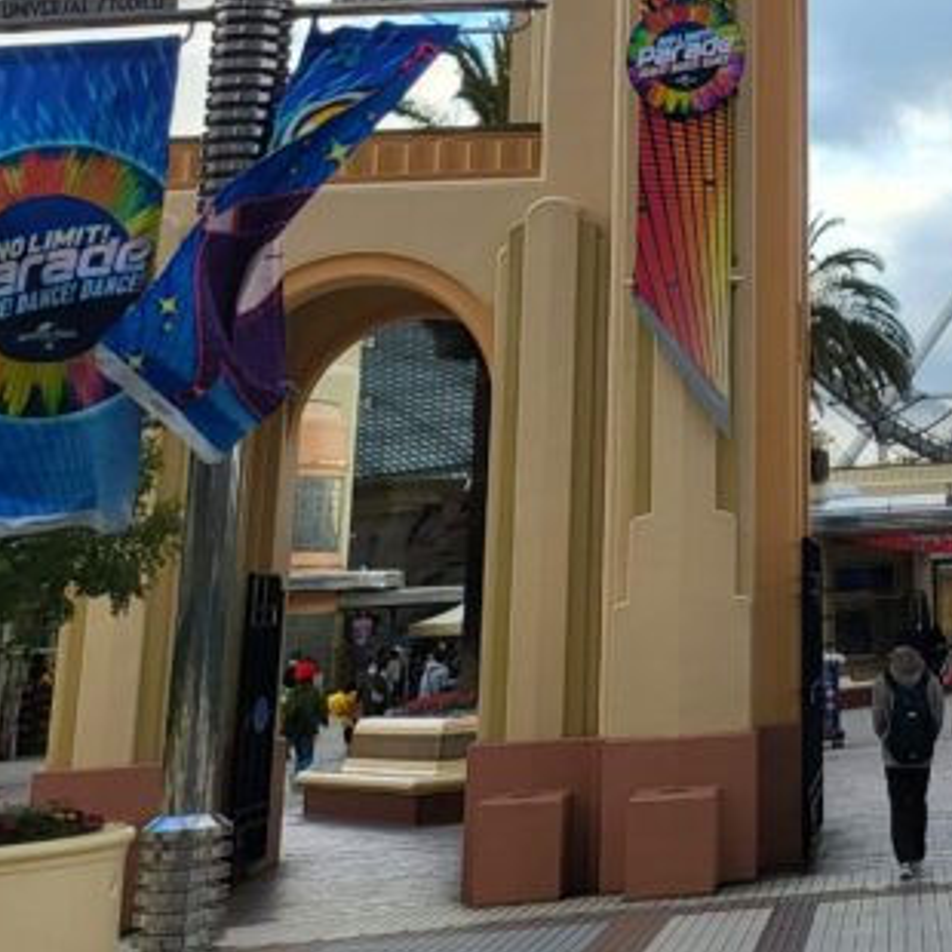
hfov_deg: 22.8
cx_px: 1121
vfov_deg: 22.6
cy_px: -200
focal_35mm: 70
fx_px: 2178
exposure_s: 1/922
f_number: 1.8
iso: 40
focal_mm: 5
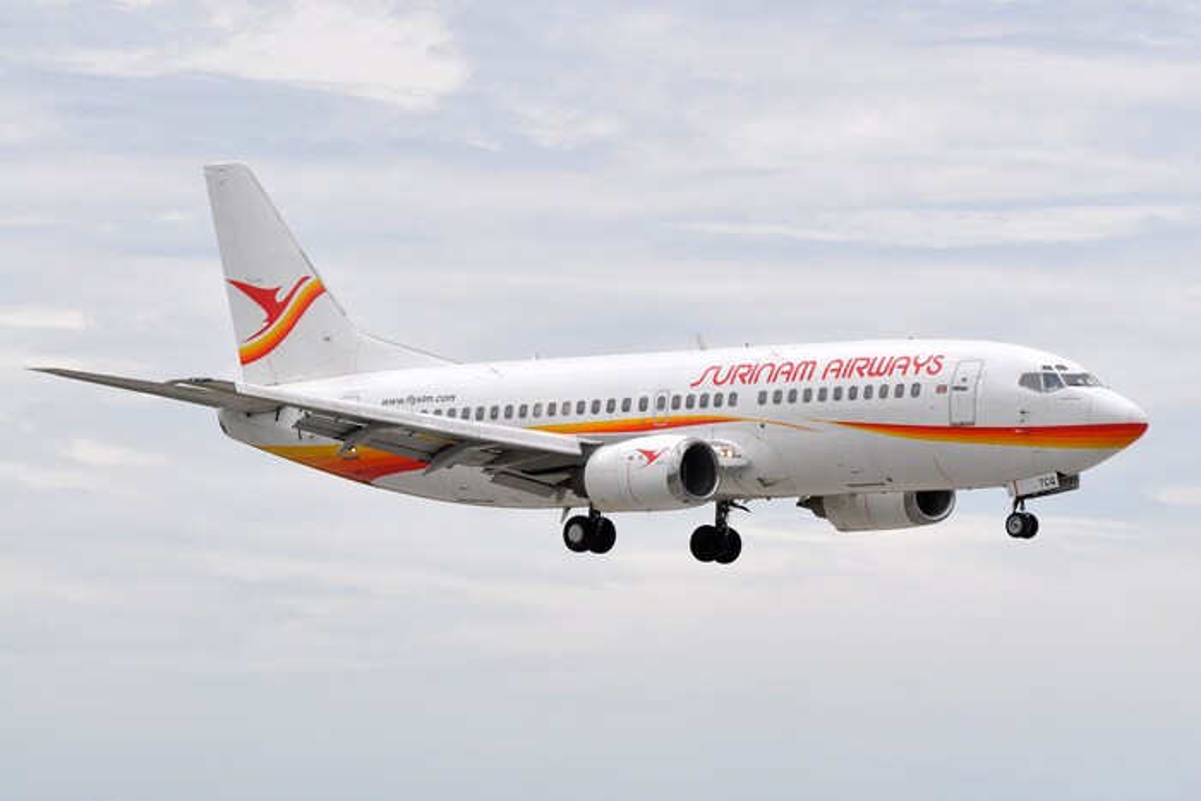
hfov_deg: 7.6
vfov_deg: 5.1
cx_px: 600
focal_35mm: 270
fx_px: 9009
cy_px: 400
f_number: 7.1
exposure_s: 1/1250
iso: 200
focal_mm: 180
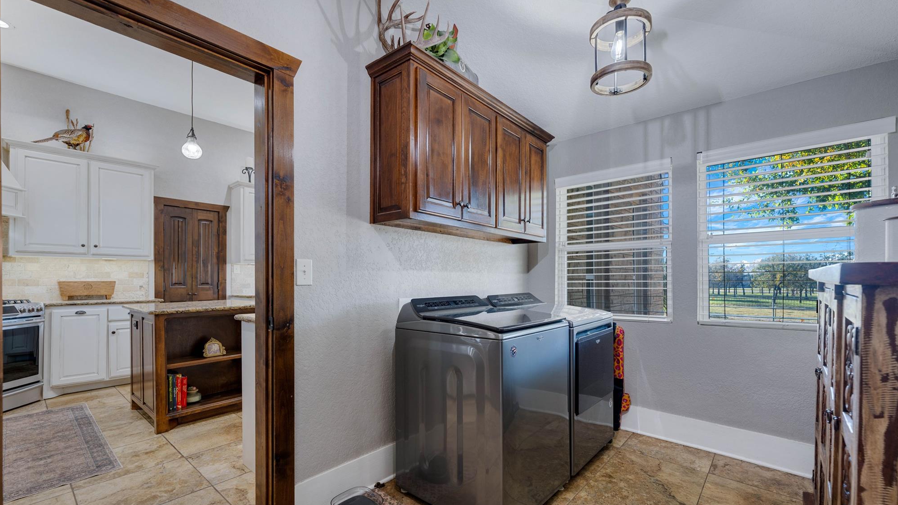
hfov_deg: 103.0
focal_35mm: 15
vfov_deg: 70.4
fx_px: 357
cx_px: 446
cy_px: 269
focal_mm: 14
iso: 200
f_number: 4
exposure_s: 1/8
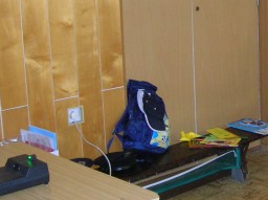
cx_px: 243
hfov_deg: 22.5
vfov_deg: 17.2
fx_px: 657
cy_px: 52
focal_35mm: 85
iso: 178
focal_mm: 5.7
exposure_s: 1/60.1
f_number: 2.9
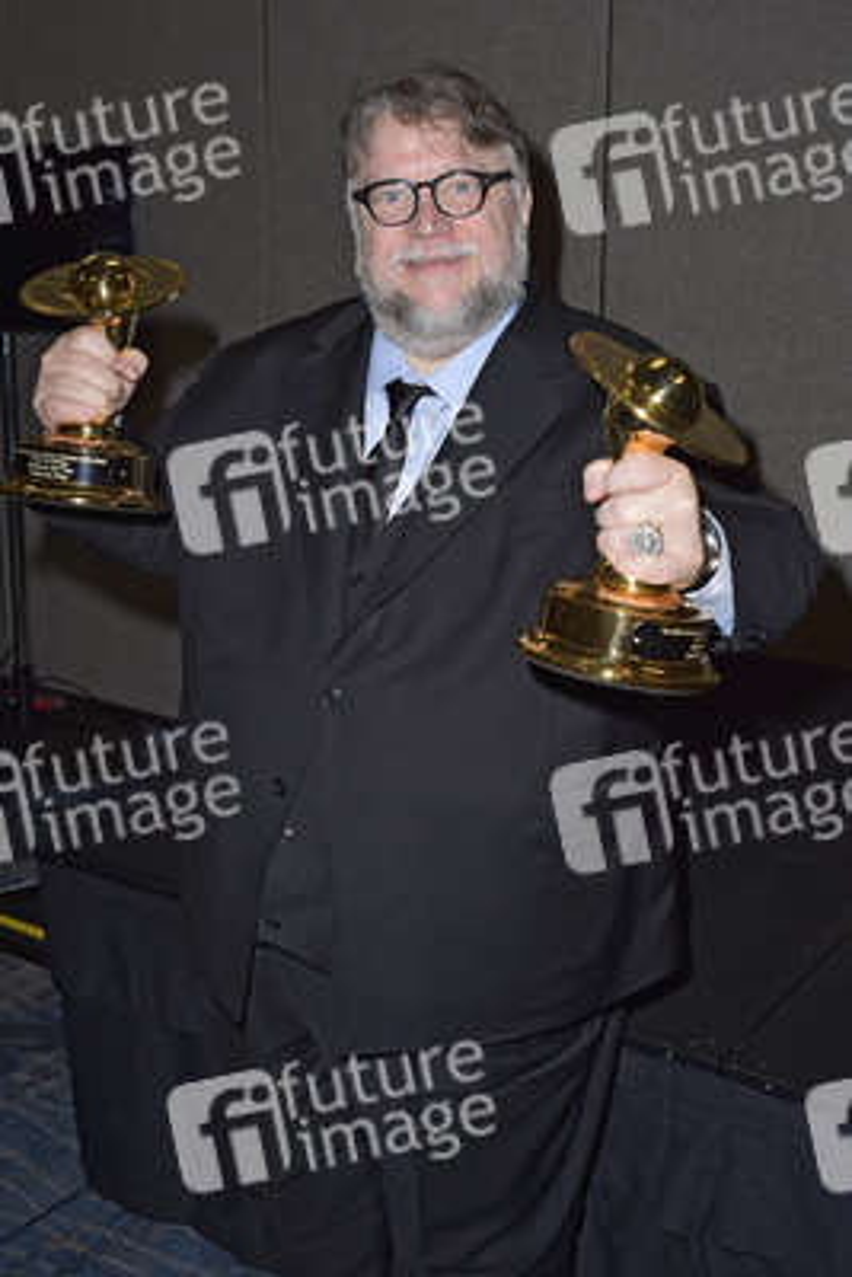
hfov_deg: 35.1
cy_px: 638
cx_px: 426
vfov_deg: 50.7
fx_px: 1348
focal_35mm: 38
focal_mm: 38
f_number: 6.3
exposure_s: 1/250
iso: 500
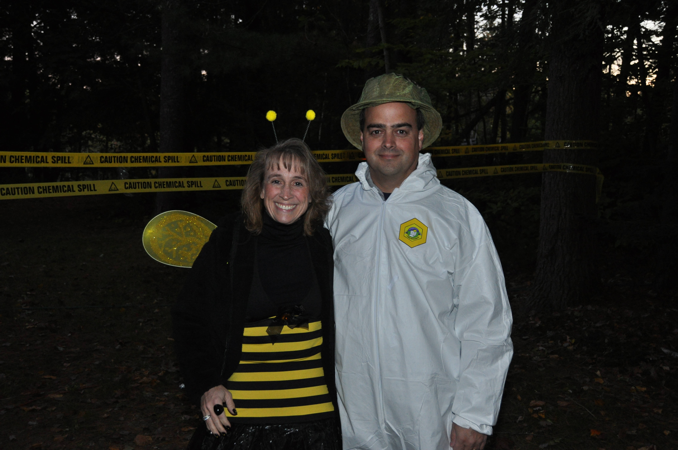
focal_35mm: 39
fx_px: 734
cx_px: 339
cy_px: 225
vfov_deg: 34.1
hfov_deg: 49.6
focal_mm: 26
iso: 800
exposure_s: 1/60
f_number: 4
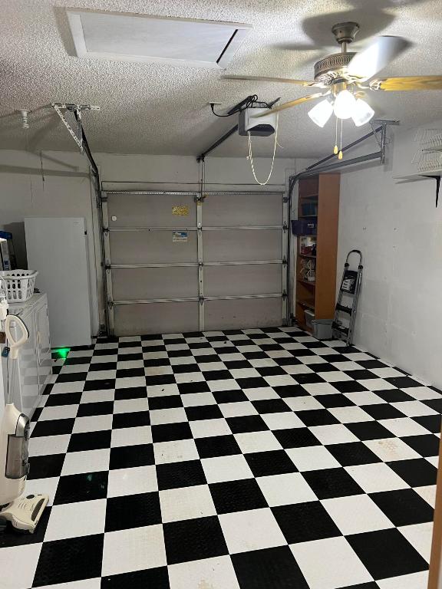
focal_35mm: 26
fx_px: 443
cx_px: 221
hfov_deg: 53.1
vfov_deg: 67.3
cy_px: 294
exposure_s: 1/60
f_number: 1.5
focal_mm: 5.7
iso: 320
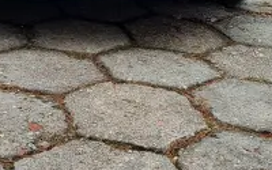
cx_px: 31
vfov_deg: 13.7
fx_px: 630
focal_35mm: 85
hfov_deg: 23.8
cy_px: -140
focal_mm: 4.65
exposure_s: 1/323
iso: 32
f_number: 1.8
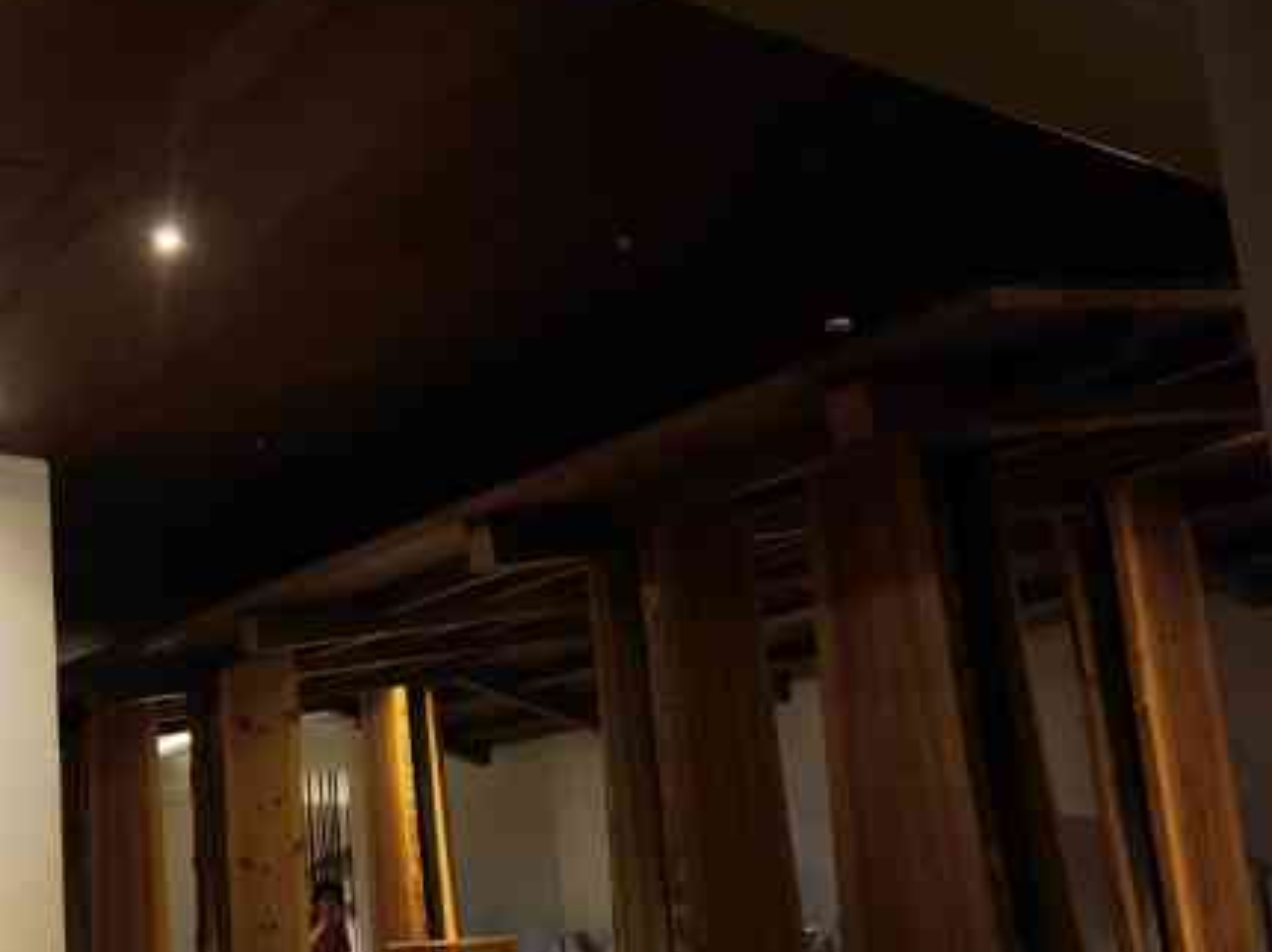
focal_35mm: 44
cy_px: 640
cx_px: 322
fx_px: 1616
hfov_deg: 41.7
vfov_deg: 32.6
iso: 320
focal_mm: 6.67
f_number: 1.9
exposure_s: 1/33.3
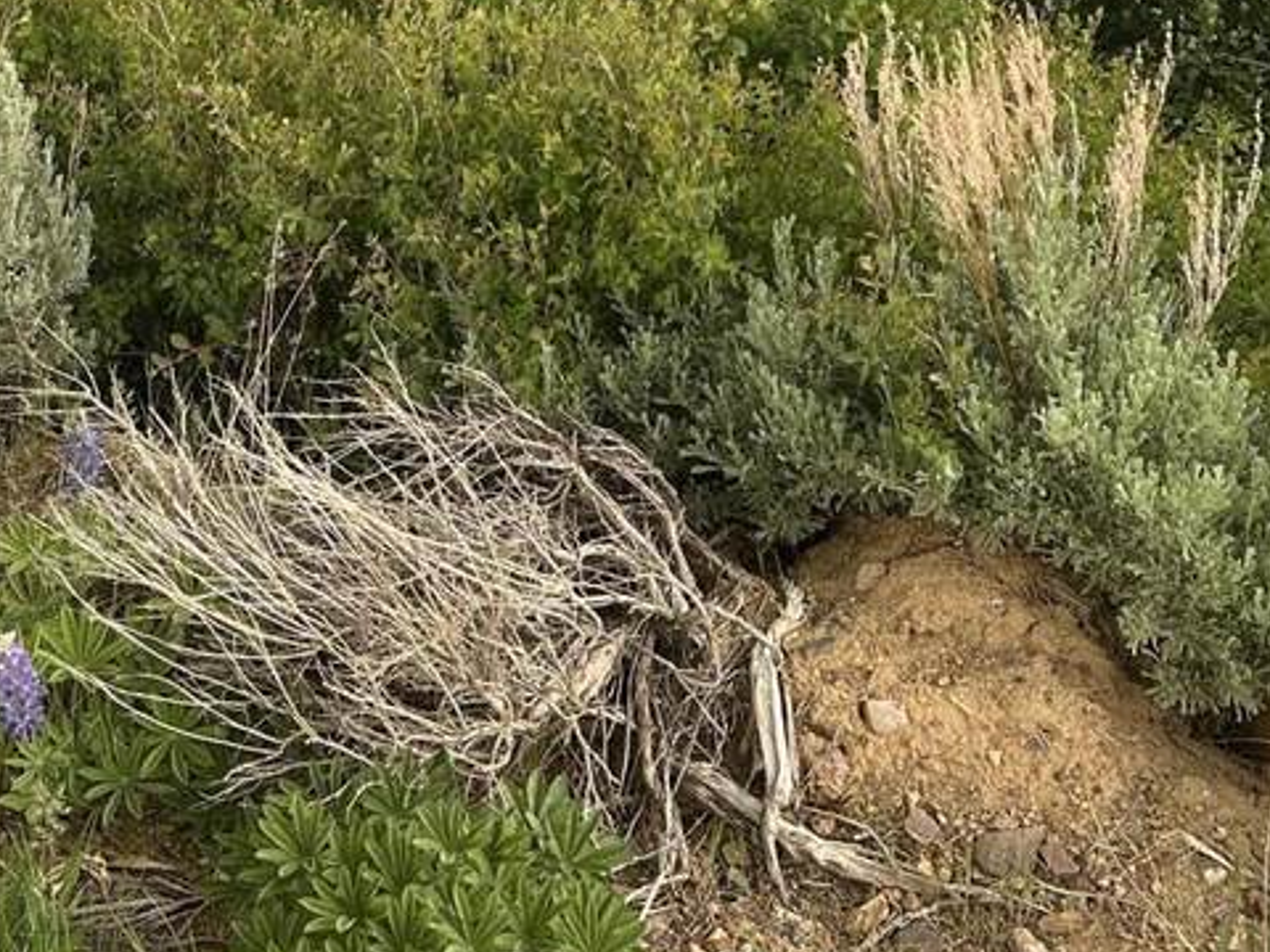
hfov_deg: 29.9
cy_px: -249
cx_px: 370
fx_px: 2348
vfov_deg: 21.0
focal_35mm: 64
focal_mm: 6.86
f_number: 1.78
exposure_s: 1/309
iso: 80
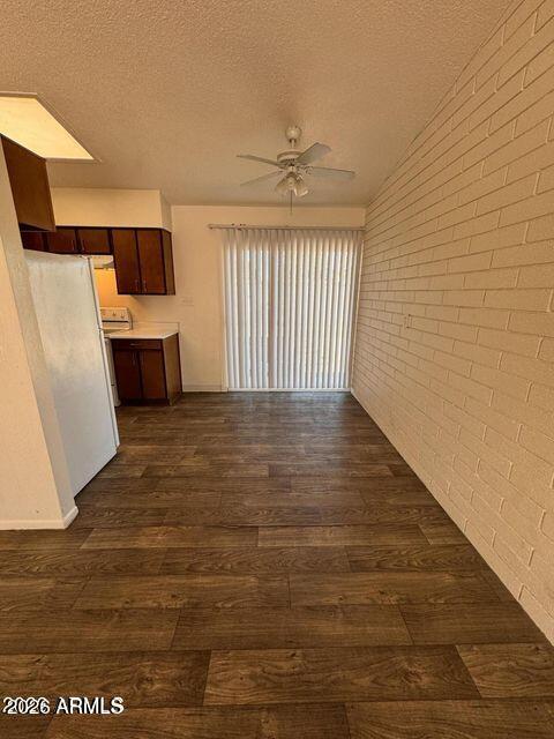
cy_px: 370
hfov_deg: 85.7
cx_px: 277
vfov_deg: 102.1
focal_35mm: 14
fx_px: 299
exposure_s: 1/99
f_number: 2.2
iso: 64
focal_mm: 2.22
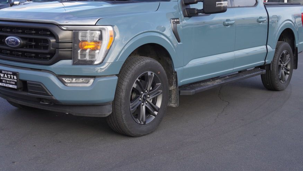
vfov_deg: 22.3
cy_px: 52
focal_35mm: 54
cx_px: 138
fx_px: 431
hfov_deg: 38.7
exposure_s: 1/80
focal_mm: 29
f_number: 6.3
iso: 100
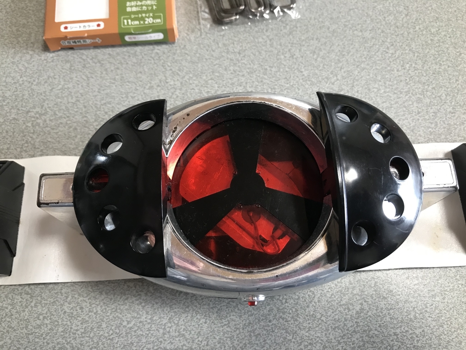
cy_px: 175
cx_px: 233
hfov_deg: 63.4
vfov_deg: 49.7
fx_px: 377
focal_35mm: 28
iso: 50
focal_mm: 3.99
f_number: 1.8
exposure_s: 1/16
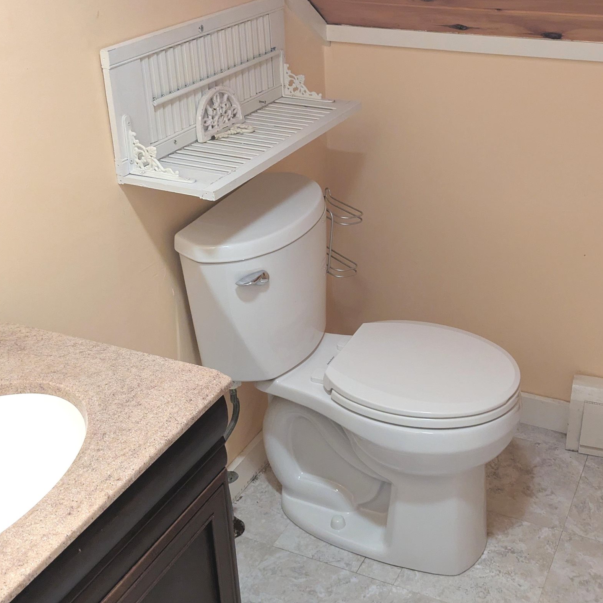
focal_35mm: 43
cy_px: 262
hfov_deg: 38.8
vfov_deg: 39.1
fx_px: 847
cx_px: 392
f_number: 1.89
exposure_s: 1/24
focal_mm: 5.43
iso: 295
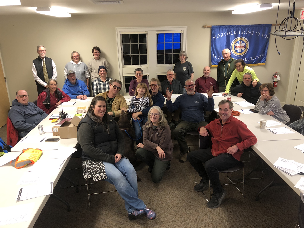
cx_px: 152
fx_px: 246
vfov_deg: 49.7
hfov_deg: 63.4
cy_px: 114
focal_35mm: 28
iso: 50
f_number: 1.8
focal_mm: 4
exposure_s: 1/15
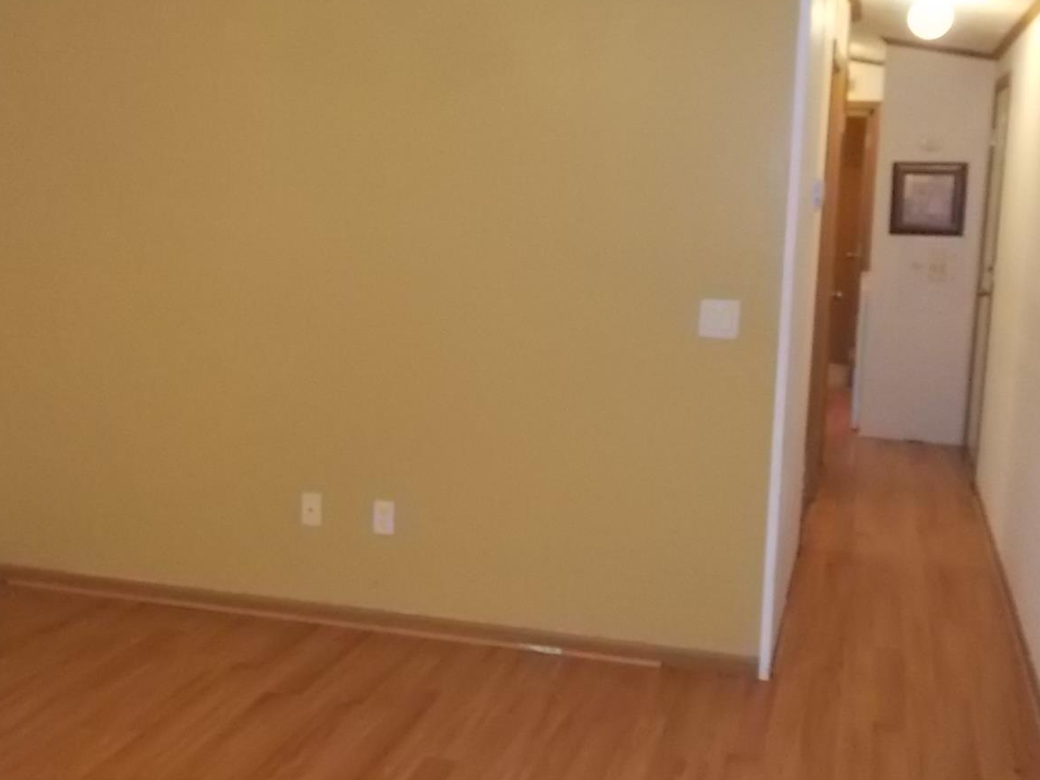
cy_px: 370
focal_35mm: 40
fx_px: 1202
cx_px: 612
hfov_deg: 46.6
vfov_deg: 36.0
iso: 800
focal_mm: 4.1
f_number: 3.3
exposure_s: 1/30
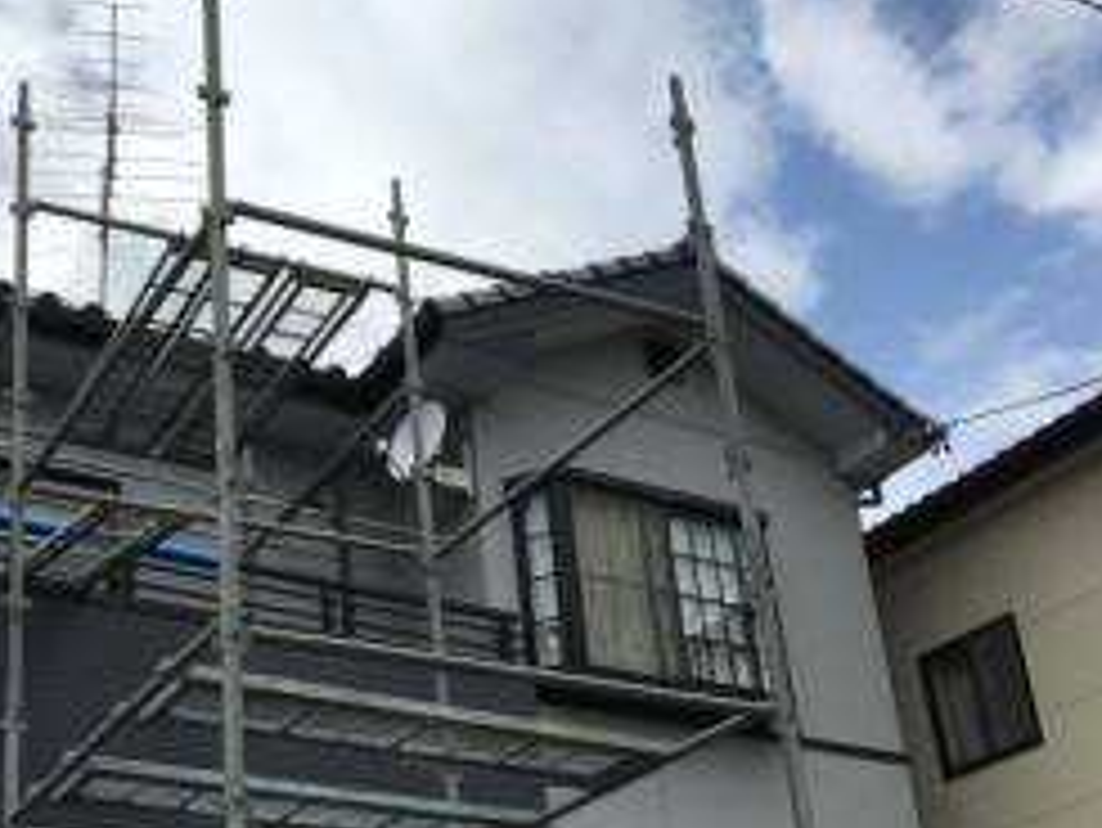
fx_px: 1624
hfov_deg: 36.6
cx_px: 279
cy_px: 637
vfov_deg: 28.1
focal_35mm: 51
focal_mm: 4.15
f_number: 2.2
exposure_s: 1/2404
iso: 25
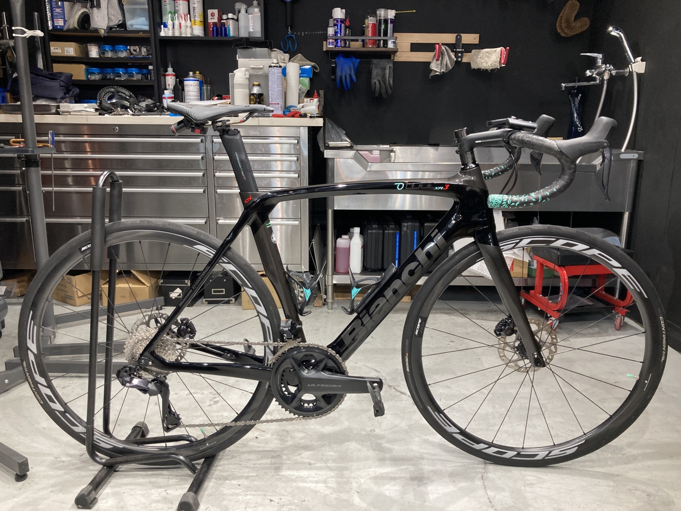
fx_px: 551
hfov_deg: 63.4
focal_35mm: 28
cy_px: 256
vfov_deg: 49.7
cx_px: 340
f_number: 1.8
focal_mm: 3.99
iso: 100
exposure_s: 1/50
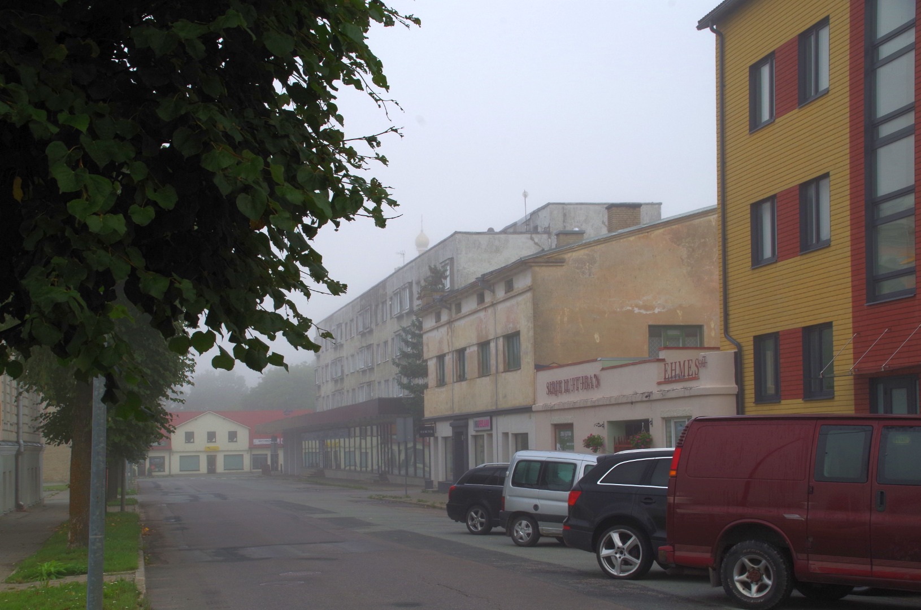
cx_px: 460
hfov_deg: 33.5
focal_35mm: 60
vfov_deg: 22.5
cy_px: 305
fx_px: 1532
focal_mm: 40
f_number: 11
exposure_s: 1/125
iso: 250
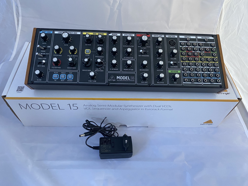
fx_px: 186
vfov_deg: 53.1
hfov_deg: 67.3
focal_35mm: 26
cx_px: 124
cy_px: 93
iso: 400
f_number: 1.8
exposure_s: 1/60
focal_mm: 4.25
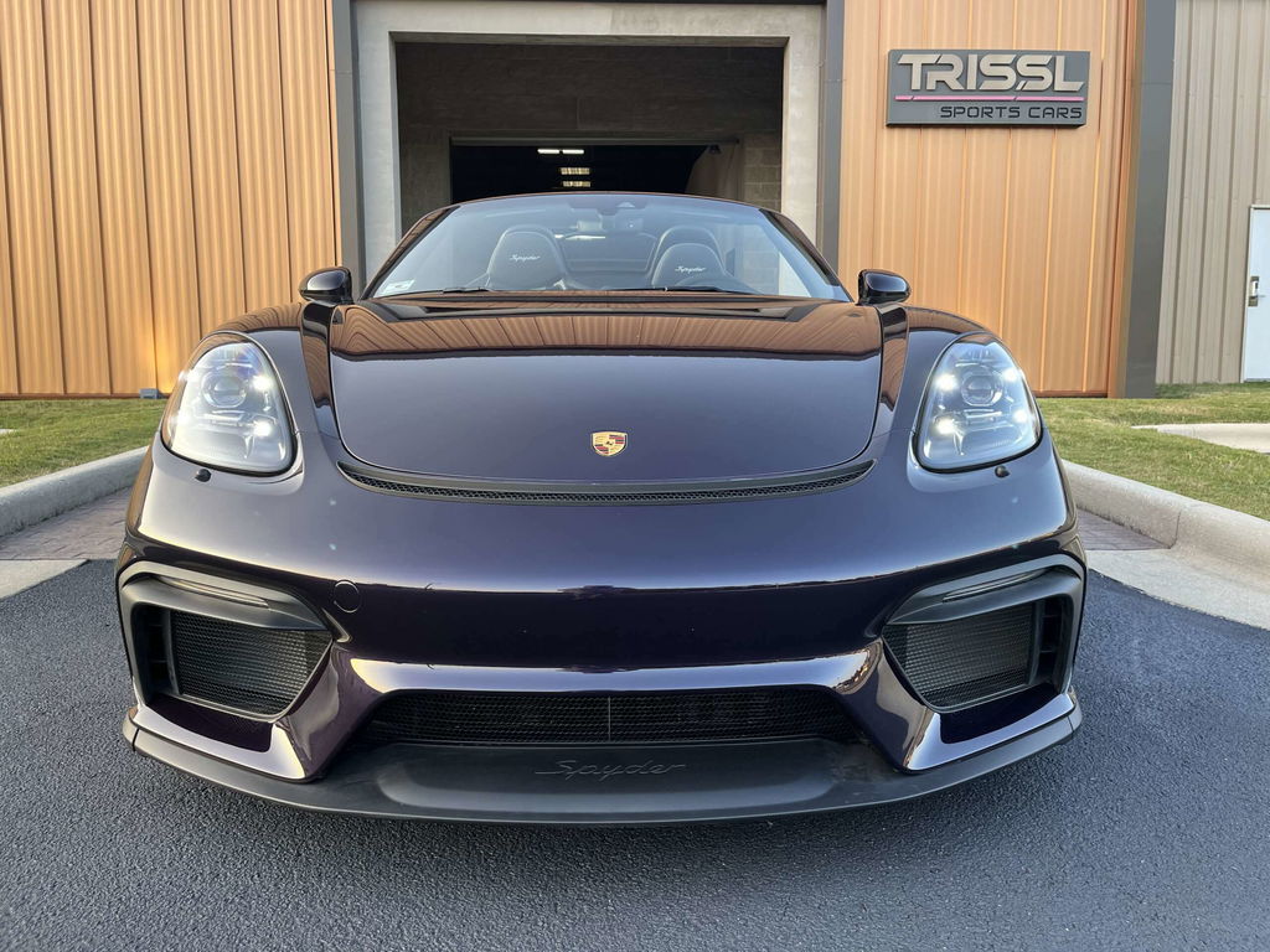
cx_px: 635
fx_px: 954
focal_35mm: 26
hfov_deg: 67.3
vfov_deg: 53.1
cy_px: 476
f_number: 1.6
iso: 80
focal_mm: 5.1
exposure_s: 1/121
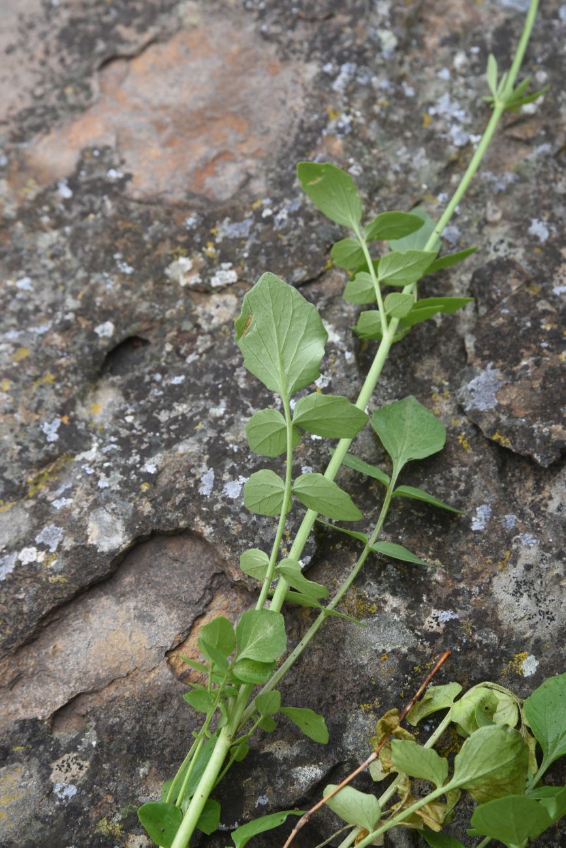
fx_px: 1697
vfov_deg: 28.1
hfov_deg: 18.9
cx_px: 283
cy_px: 424
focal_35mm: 72
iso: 500
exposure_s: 1/125
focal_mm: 72
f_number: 11
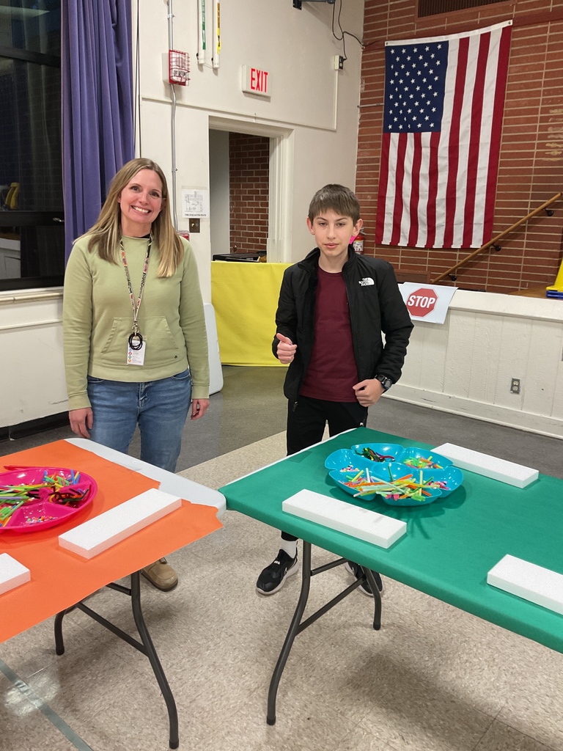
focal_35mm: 29
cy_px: 376
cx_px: 282
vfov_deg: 61.7
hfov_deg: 48.2
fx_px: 629
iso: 80
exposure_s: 1/60
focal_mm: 3
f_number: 1.8
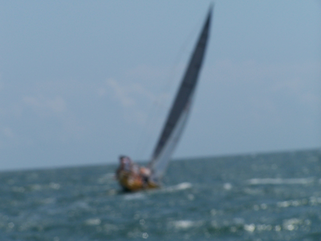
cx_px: 160
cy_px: 120
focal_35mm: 209
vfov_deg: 7.1
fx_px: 1938
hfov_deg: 9.5
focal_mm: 34.6
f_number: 6.3
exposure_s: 1/750
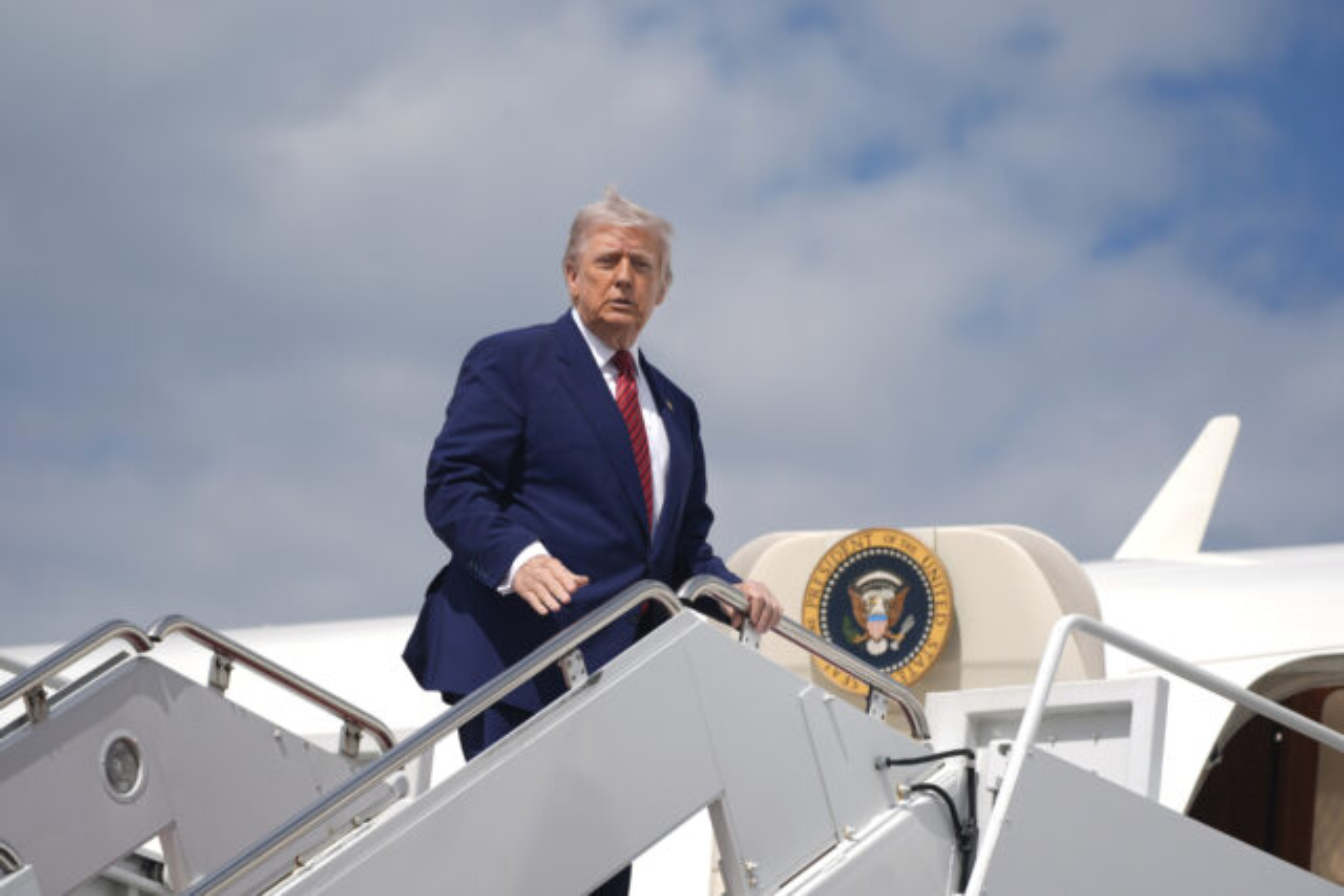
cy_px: 448
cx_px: 672
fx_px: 7244
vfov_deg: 7.1
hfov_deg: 10.6
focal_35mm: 194
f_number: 5.6
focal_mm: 194
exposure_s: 1/2000
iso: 200
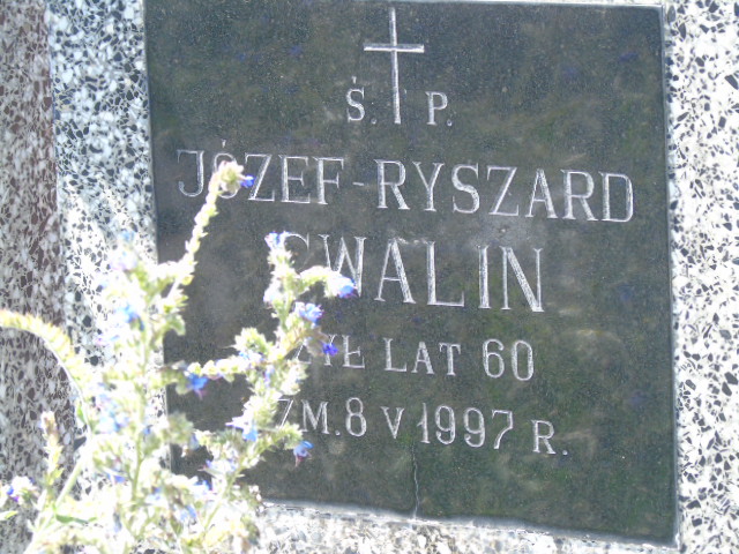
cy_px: 277
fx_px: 3971
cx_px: 370
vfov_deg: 8.0
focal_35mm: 186
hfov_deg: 10.6
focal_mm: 33
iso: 250
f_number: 5
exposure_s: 1/125
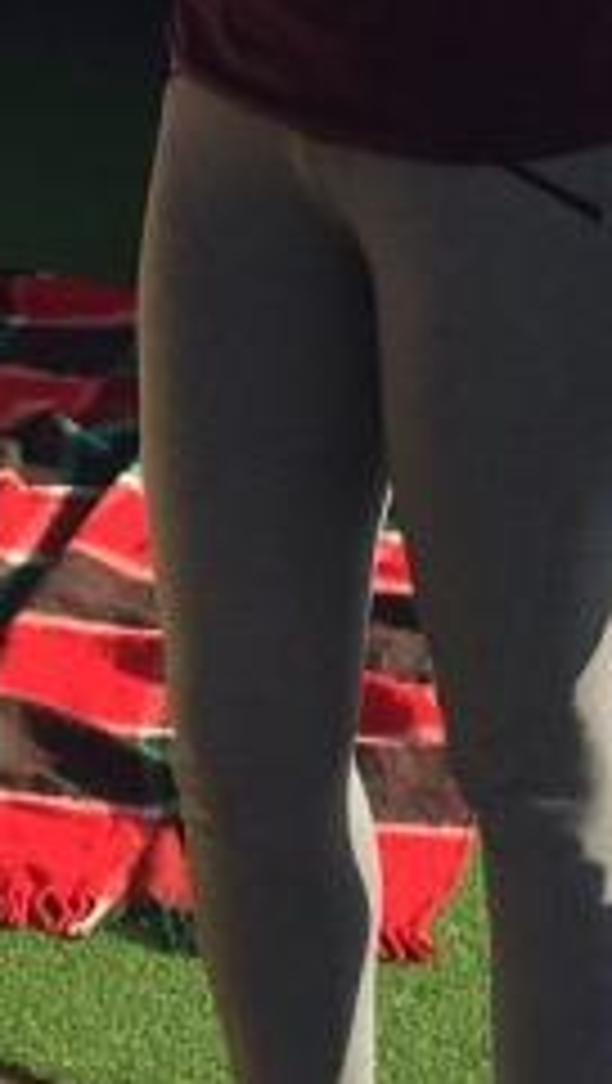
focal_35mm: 134
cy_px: -445
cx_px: 72
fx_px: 3856
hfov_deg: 9.0
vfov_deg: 15.1
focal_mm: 4.15
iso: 32
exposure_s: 1/1236
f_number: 2.2
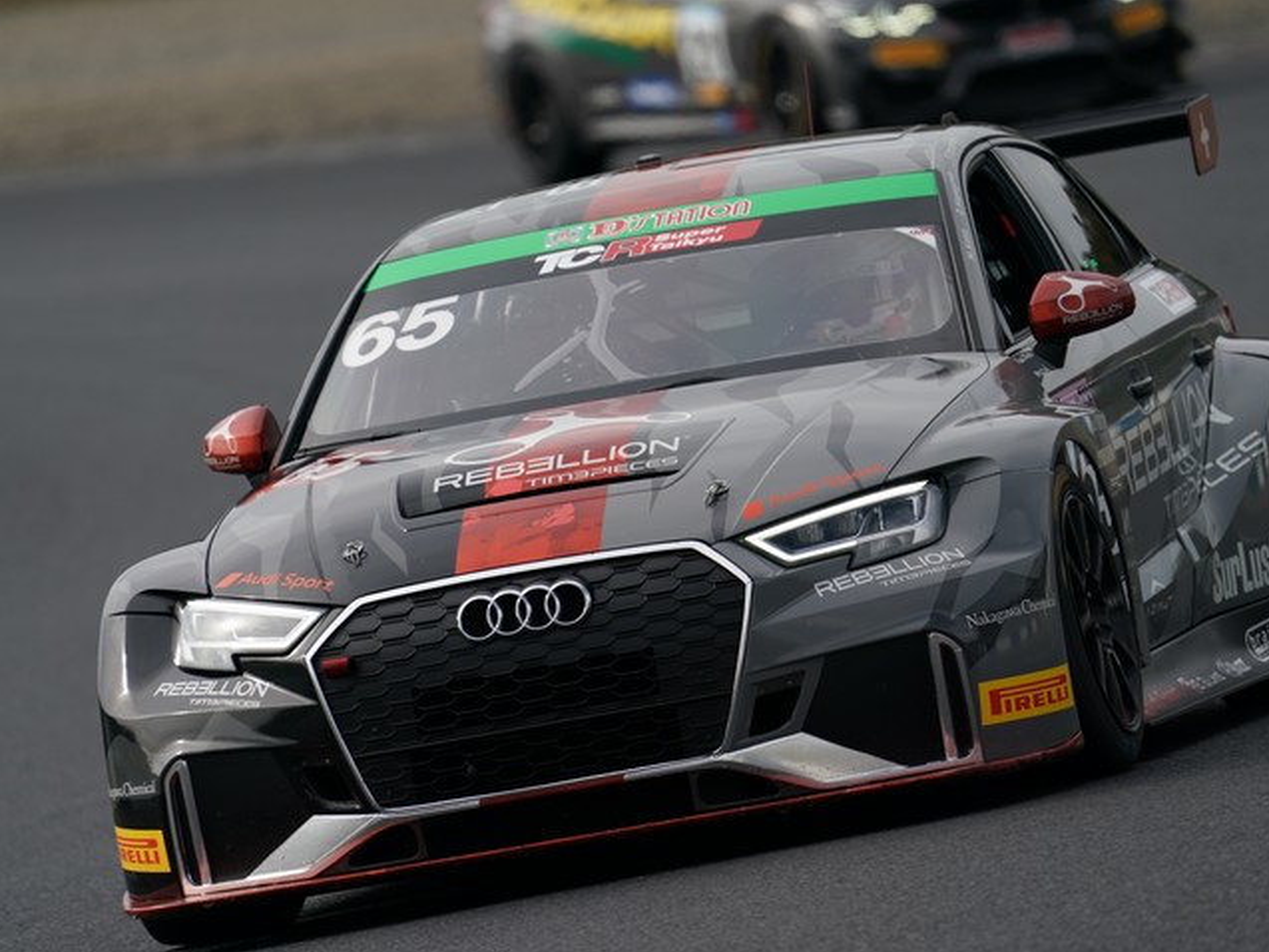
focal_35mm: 652
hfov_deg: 3.0
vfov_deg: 2.3
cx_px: 685
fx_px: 23906
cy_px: 476
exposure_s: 1/800
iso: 250
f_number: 7.1
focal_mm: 600
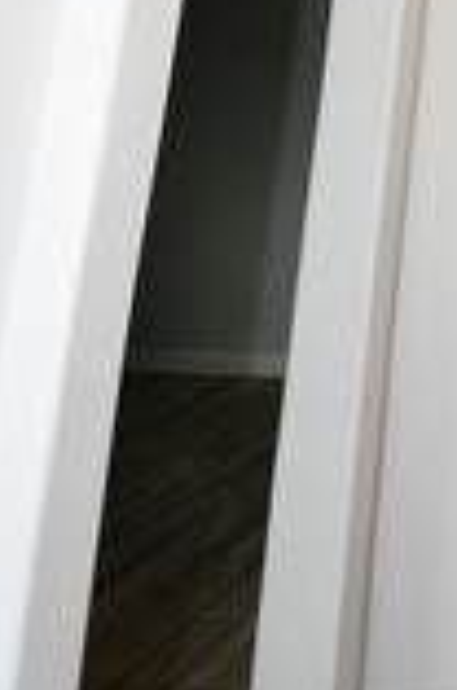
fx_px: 880
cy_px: -132
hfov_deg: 23.4
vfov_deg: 34.5
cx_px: 686
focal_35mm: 46
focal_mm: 10
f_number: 4.5
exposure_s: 1/160
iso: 800
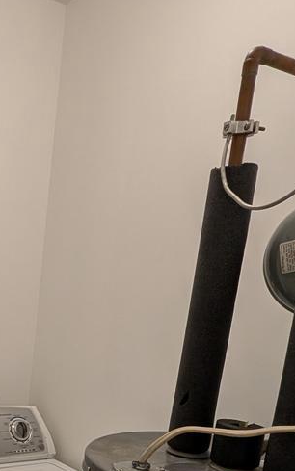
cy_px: 406
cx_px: -36
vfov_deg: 45.6
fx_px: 514
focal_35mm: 40
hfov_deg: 28.8
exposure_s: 1/120
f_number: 1.7
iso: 98
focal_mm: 2.02
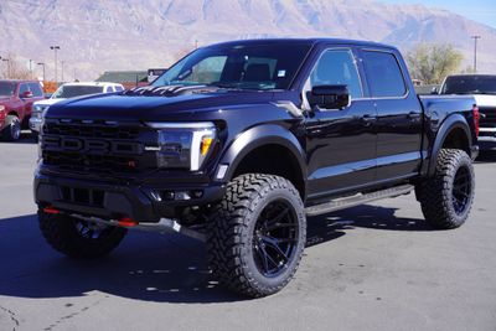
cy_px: 166
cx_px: 248
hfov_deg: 38.9
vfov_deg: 26.5
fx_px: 703
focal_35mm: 51
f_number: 9
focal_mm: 34
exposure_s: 1/100
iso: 100
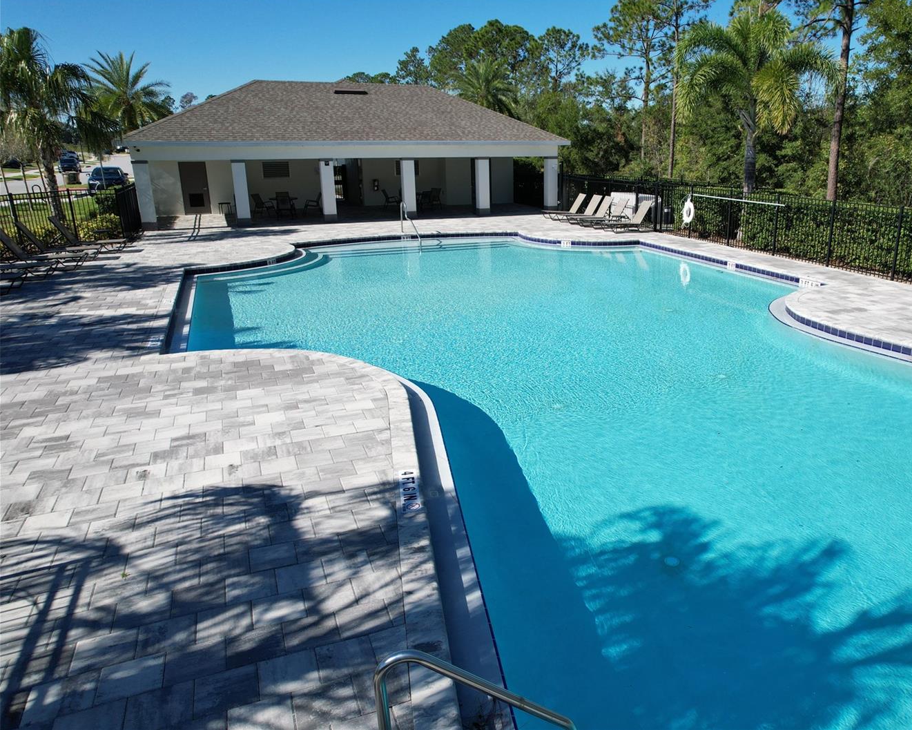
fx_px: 675
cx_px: 552
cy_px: 363
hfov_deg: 67.4
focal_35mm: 25
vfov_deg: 56.8
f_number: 2.8
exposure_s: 1/2500
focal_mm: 8.38
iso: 130
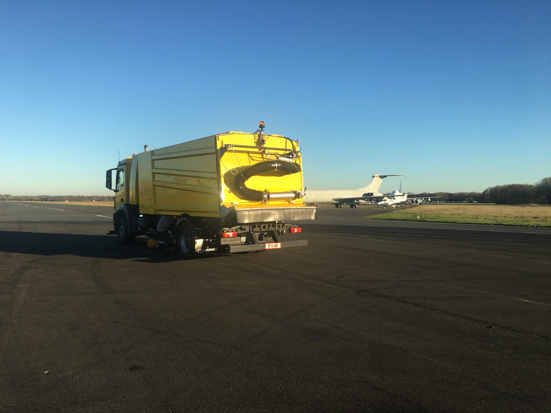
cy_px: 206
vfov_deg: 48.2
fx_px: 462
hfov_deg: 61.7
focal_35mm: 29
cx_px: 276
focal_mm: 4.15
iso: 25
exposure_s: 1/874
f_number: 2.2
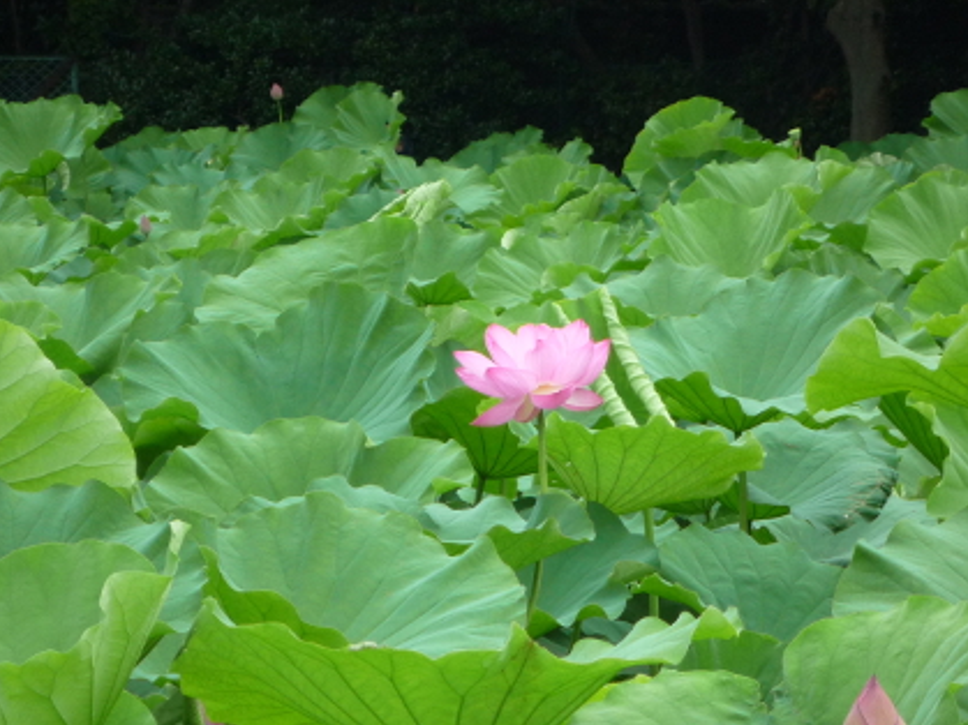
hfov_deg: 10.4
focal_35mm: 190
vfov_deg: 7.8
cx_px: 596
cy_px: 439
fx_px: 5312
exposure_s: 1/125
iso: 160
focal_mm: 22
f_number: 5.9
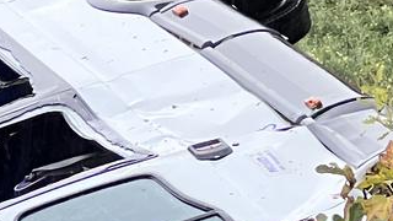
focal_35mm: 419
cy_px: 307
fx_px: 4366
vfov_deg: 2.9
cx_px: 151
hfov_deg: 5.2
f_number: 2.8
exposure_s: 1/60
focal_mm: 9
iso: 400
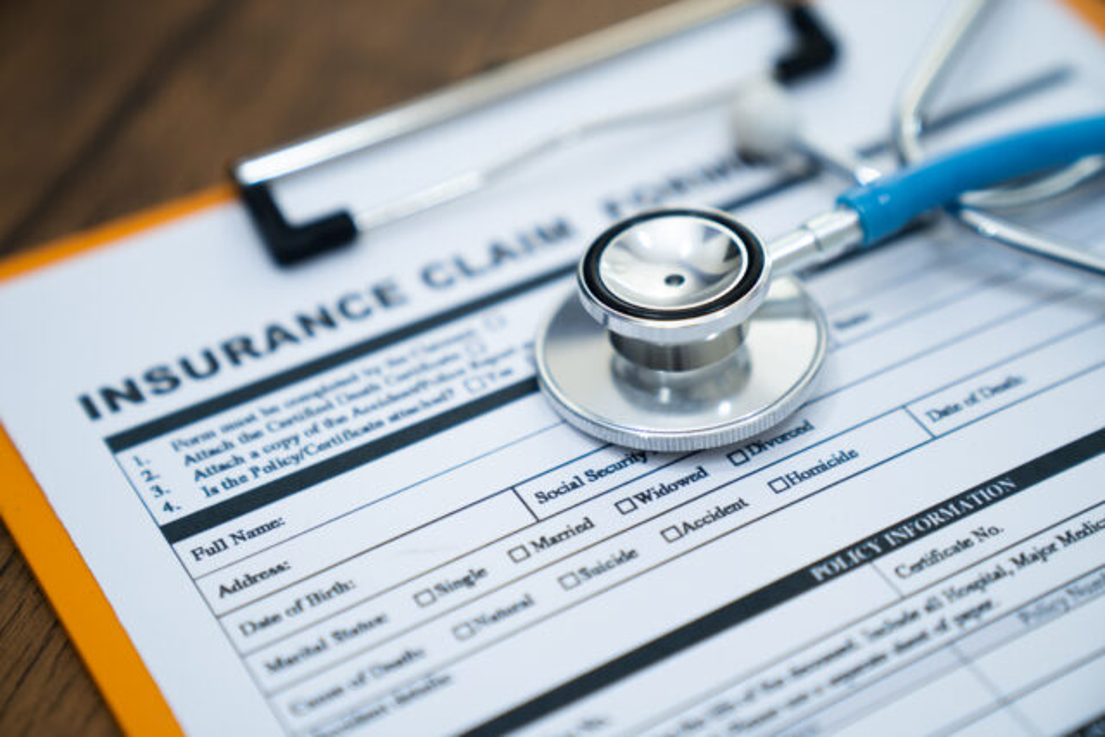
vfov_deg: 19.5
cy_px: 368
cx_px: 552
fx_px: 2149
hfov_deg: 28.8
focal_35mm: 70
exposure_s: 1/40
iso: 160
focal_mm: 70
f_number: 2.8
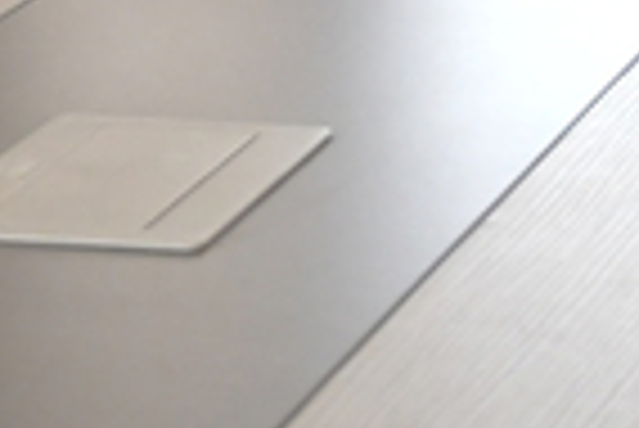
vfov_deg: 3.9
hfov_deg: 6.0
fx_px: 6148
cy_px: -692
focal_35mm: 346
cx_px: 320
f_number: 4.2
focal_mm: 32
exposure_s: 1/250
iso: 560
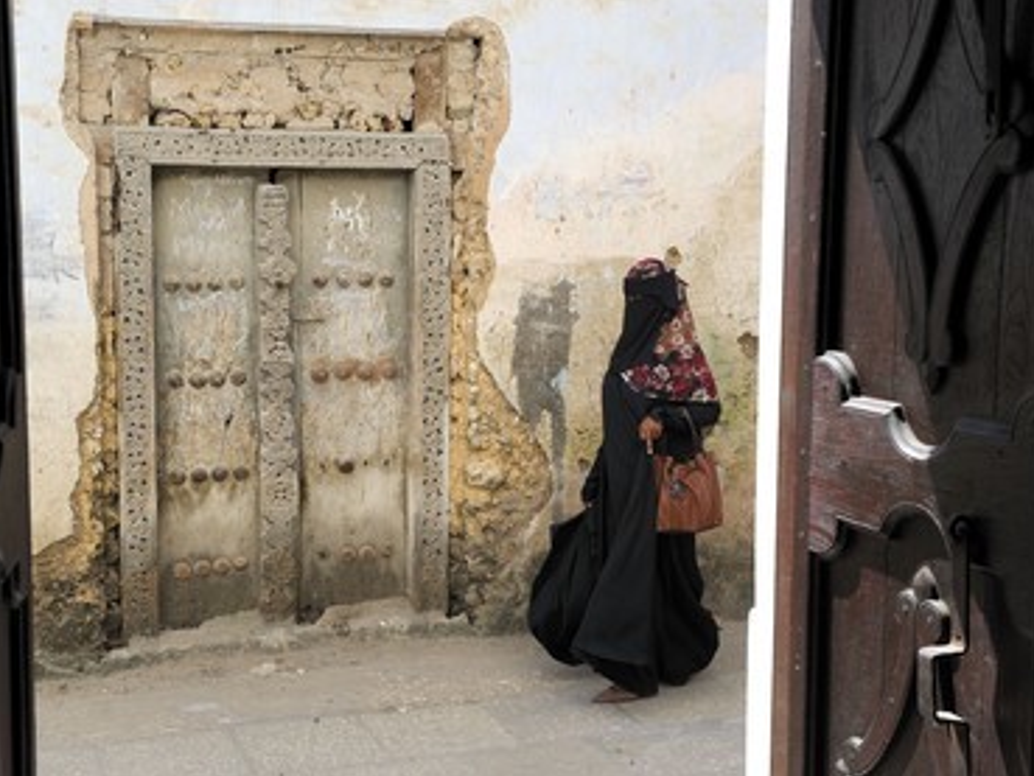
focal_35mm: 46
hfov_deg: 41.2
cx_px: 474
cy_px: 389
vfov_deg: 31.5
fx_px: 1374
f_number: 10
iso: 400
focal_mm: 42
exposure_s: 1/250
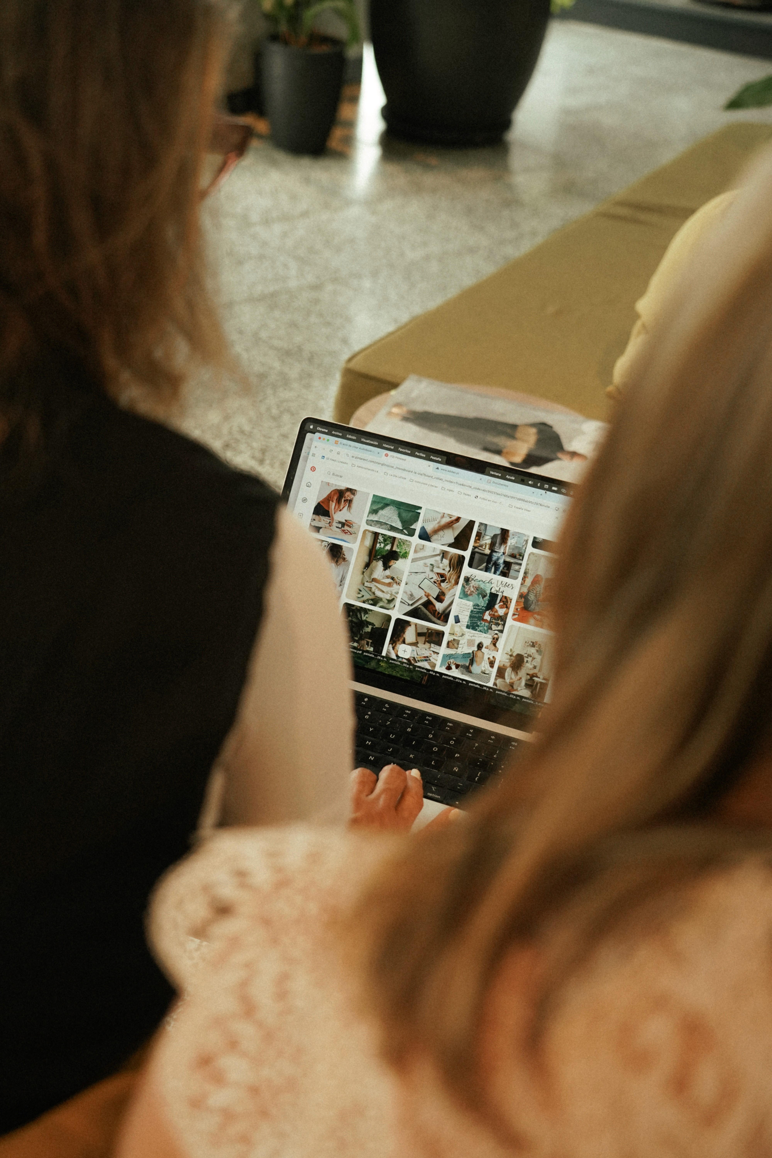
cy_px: 579
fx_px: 1544
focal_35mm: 48
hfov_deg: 28.1
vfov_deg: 41.1
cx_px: 386
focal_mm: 48
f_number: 4
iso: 2500
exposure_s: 1/160
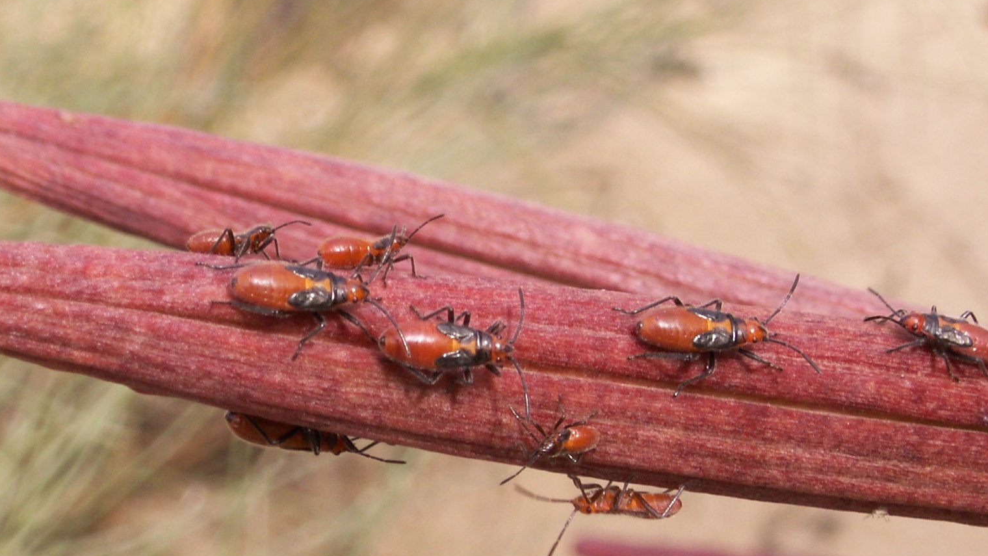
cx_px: 571
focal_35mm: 80
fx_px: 2096
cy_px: 357
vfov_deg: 15.1
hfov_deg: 26.5
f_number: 5.6
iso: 50
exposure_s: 1/100
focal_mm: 10.3
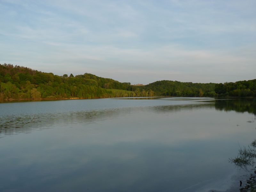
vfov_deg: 34.3
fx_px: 311
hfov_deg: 44.8
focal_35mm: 42
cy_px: 96
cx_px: 128
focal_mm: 7.4
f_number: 4
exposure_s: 1/250
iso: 80
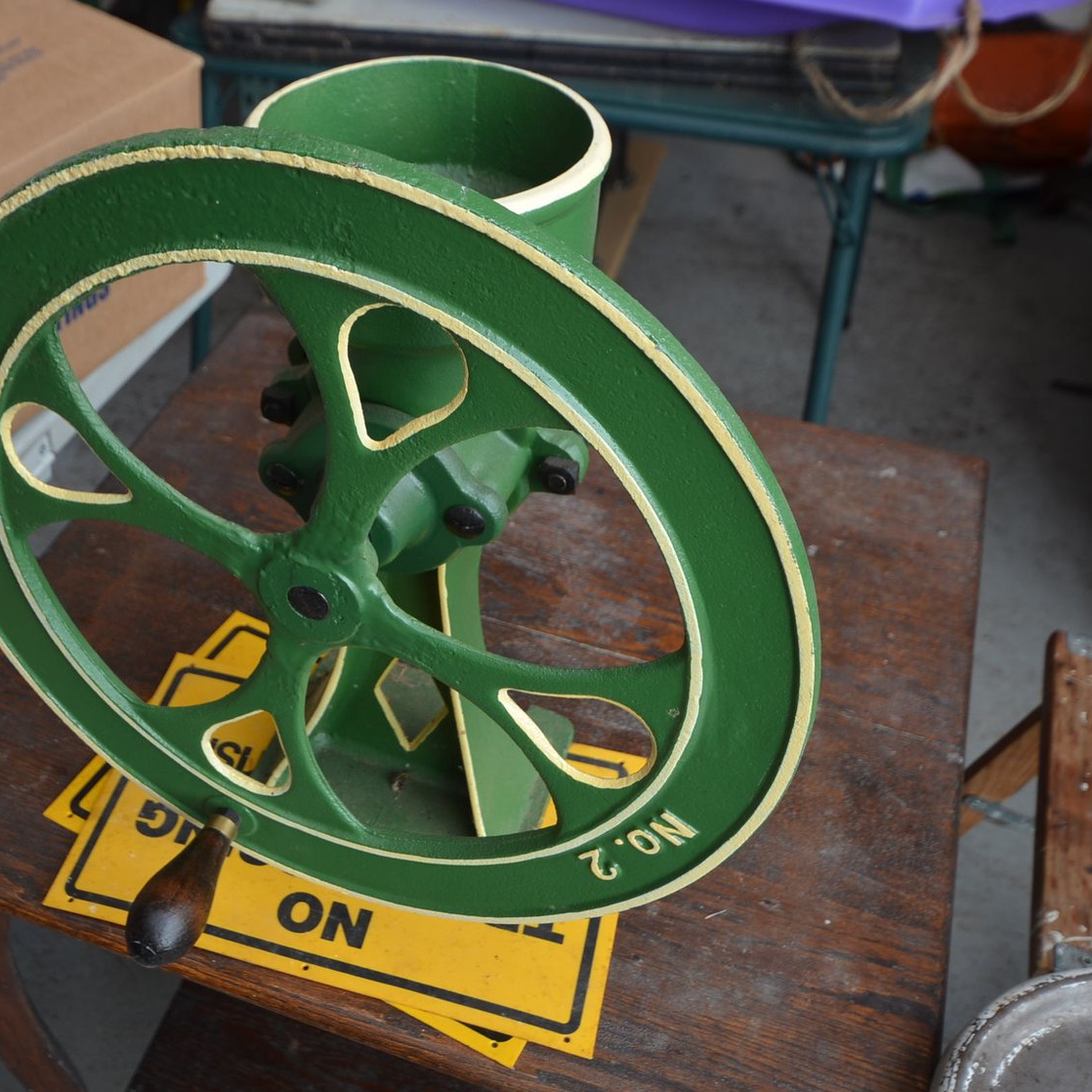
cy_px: 540
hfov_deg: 41.5
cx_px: 270
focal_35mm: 39
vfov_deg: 42.8
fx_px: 1392
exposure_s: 1/125
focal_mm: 20
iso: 200
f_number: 5.6
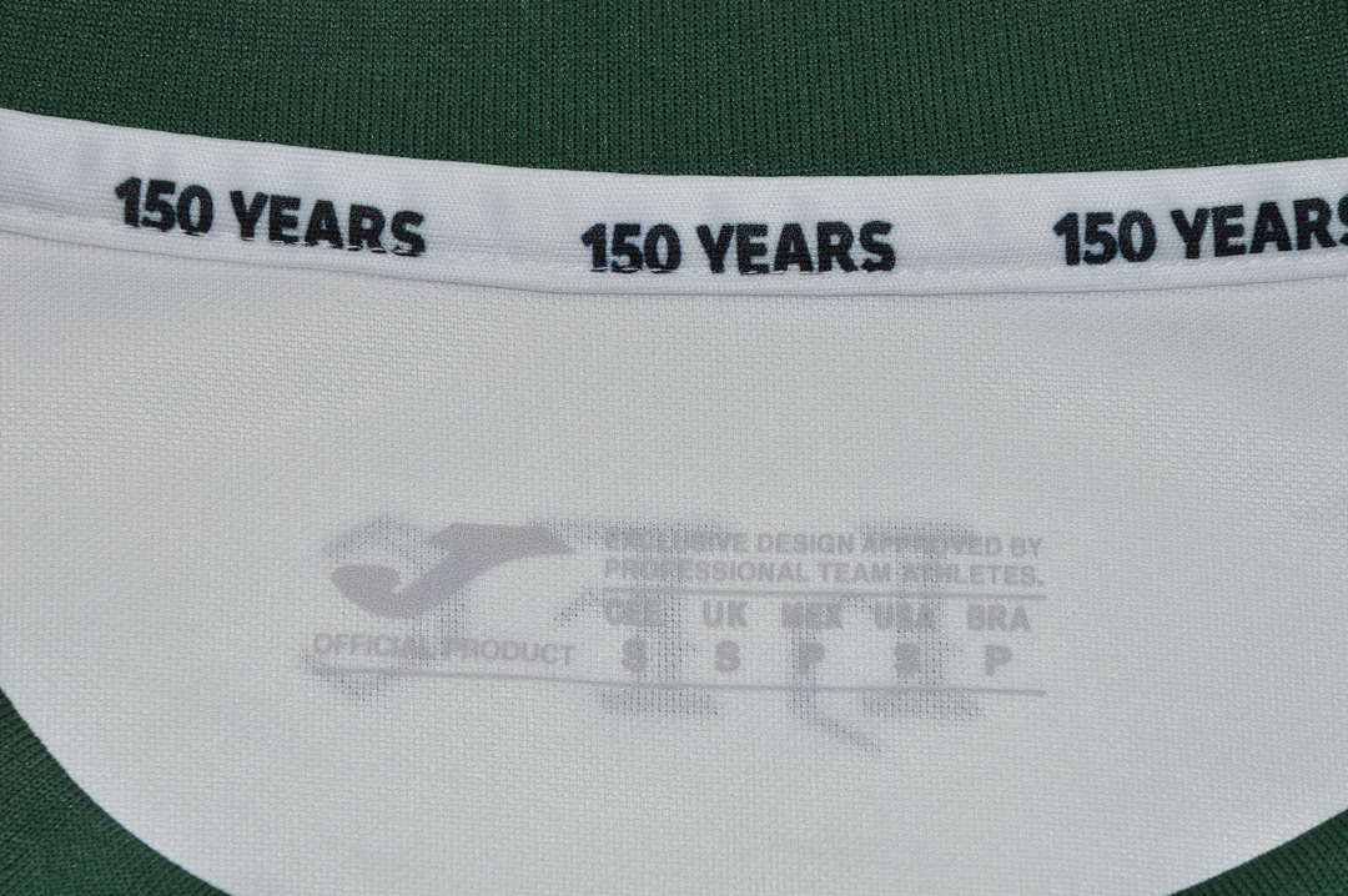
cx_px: 674
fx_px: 5892
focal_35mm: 158
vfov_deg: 8.7
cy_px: 448
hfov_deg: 13.1
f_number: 18
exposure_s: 1/200
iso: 400
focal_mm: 105
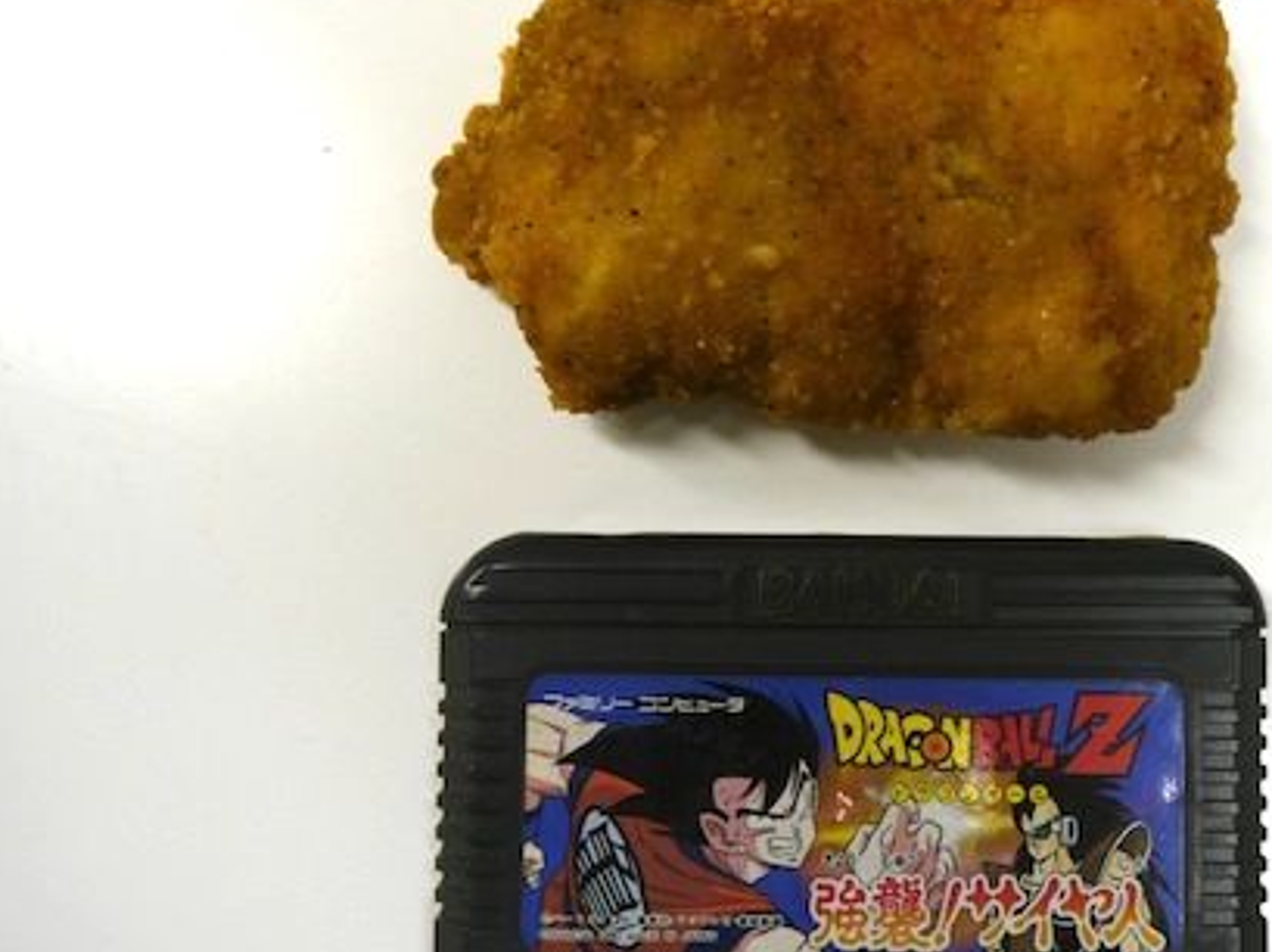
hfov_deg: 39.9
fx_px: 1726
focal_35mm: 47
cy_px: 504
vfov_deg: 30.8
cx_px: 868
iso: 250
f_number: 3.6
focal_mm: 15
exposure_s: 1/60
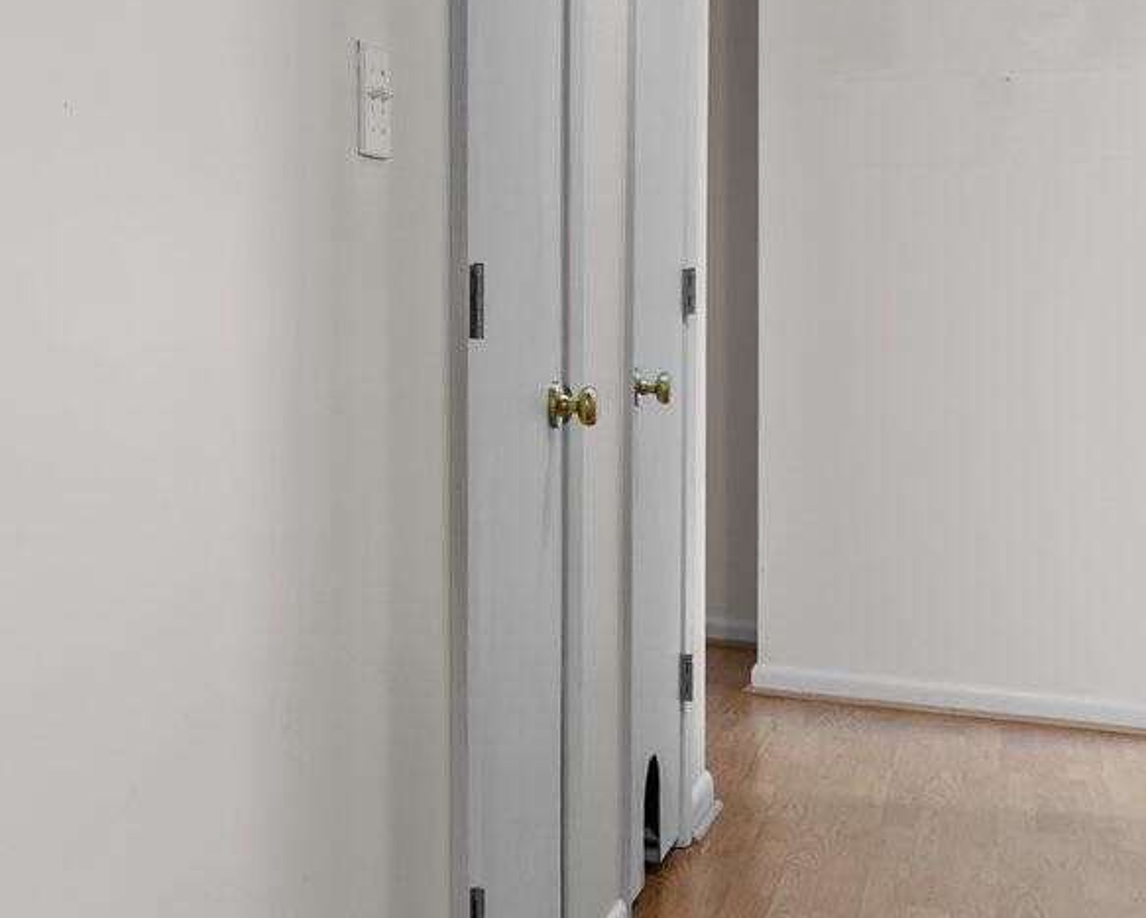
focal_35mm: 56
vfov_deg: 27.1
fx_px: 1900
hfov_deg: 26.1
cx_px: -503
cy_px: 561
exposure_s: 2
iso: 125
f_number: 7.1
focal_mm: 17
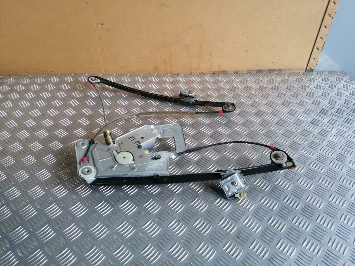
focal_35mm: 27
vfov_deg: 51.4
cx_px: 178
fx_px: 277
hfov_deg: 65.3
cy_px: 133
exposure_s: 1/50
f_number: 1.8
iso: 200
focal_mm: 4.75
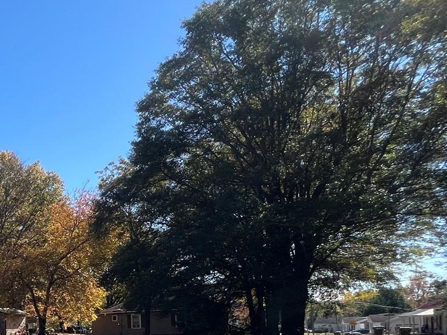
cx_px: -133
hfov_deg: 35.7
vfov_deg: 36.5
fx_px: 452
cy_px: 336
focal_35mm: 35
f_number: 1.8
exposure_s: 1/821
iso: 32
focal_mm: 1.57
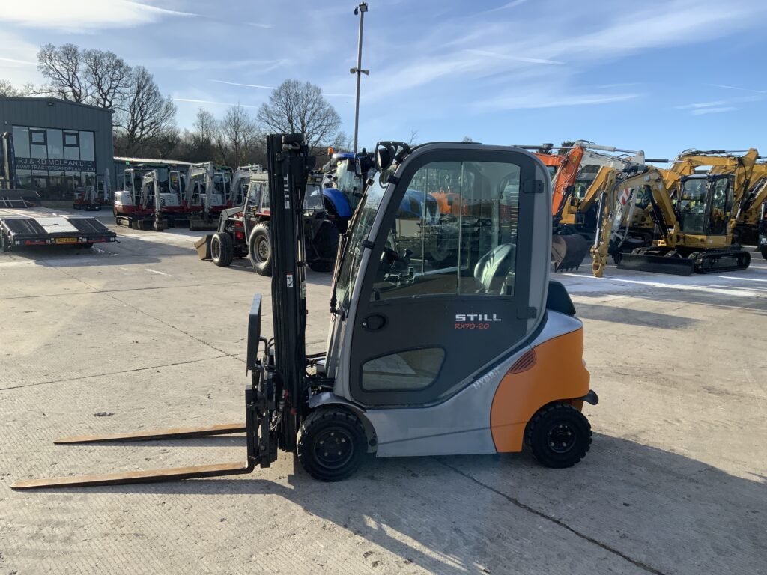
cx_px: 384
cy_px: 288
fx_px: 643
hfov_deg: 61.7
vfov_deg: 48.2
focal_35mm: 29
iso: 16
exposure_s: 1/1144
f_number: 1.8
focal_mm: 3
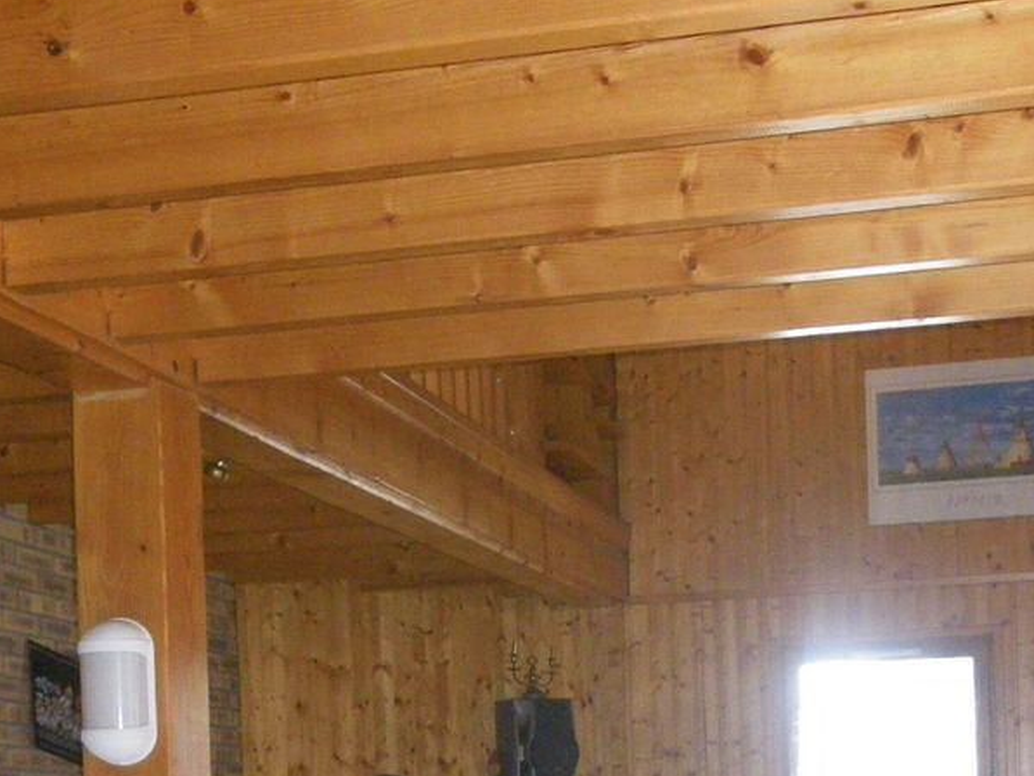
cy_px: 901
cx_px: 594
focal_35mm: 75
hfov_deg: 26.0
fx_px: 2241
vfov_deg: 18.7
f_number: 2.6
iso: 640
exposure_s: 1/60
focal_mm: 4.9
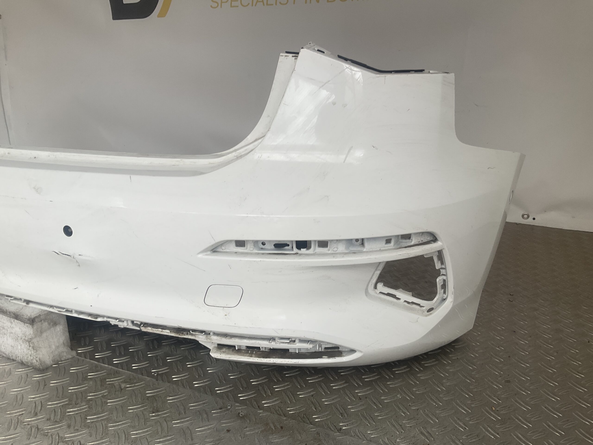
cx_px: 296
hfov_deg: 61.7
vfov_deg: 48.2
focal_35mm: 29
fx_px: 497
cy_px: 222
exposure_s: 1/100
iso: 20
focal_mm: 3
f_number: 1.8
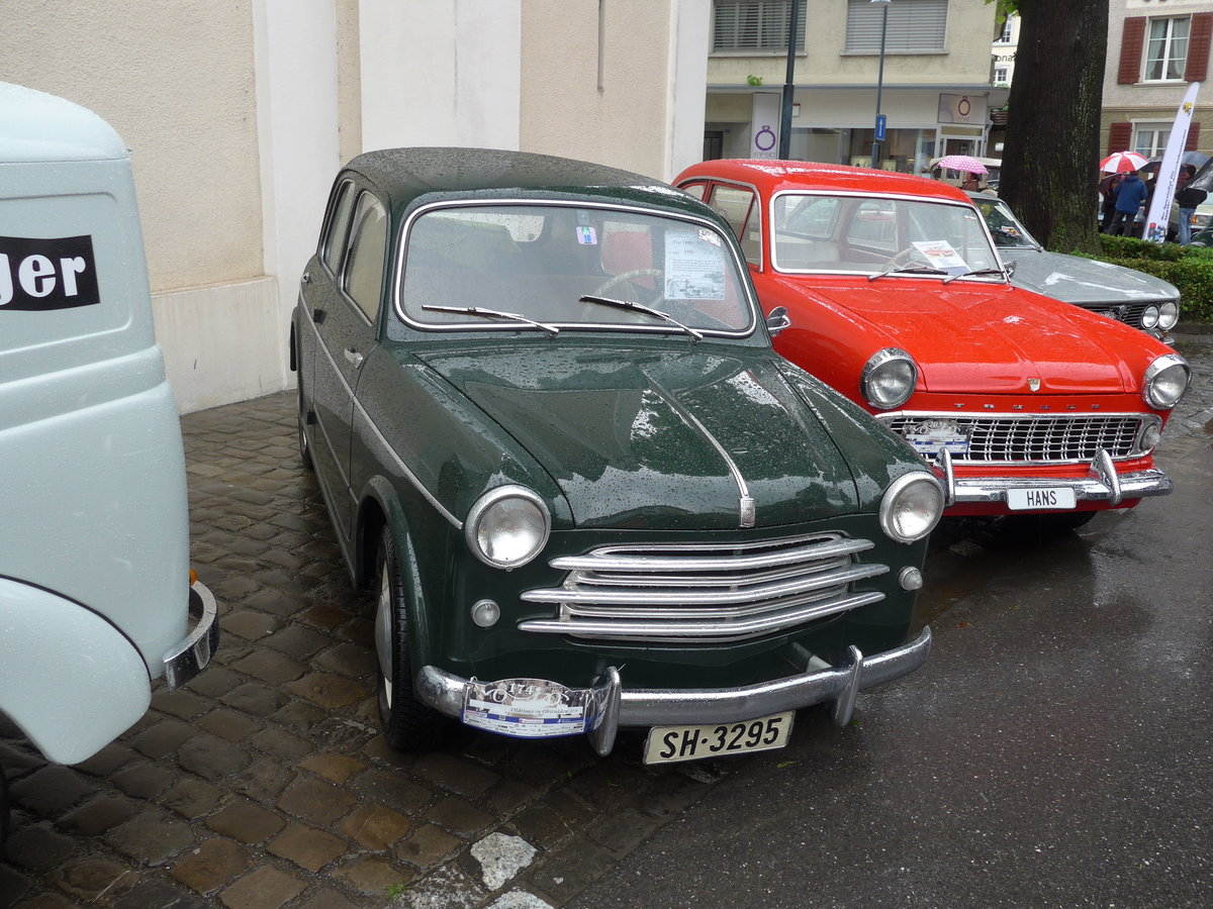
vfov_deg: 48.2
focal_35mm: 29
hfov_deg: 61.7
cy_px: 454
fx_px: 1016
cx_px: 606
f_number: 2.8
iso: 80
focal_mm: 6
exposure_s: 1/100
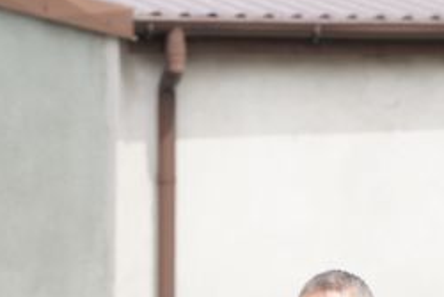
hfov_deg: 3.8
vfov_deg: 2.5
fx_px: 6725
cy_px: 744
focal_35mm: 545
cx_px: 437
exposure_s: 1/200
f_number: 5.6
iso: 100
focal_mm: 105
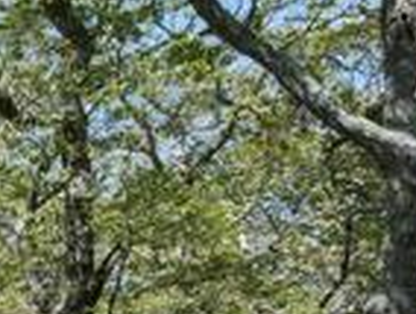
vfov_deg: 13.7
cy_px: 559
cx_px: -899
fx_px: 1168
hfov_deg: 10.8
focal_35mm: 97
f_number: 5
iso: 500
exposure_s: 1/1250
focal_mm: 14
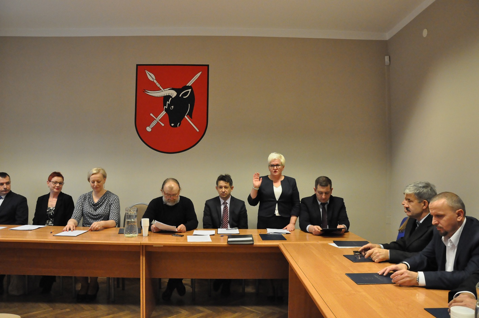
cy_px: 159
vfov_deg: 47.8
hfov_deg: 67.5
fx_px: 359
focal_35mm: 27
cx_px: 240
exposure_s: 1/100
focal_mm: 18
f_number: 5
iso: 3200
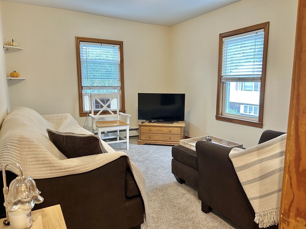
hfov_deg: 67.3
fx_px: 230
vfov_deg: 53.1
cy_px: 114
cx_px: 153
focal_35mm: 26
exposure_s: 1/60
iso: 200
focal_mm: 5.7
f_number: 1.5
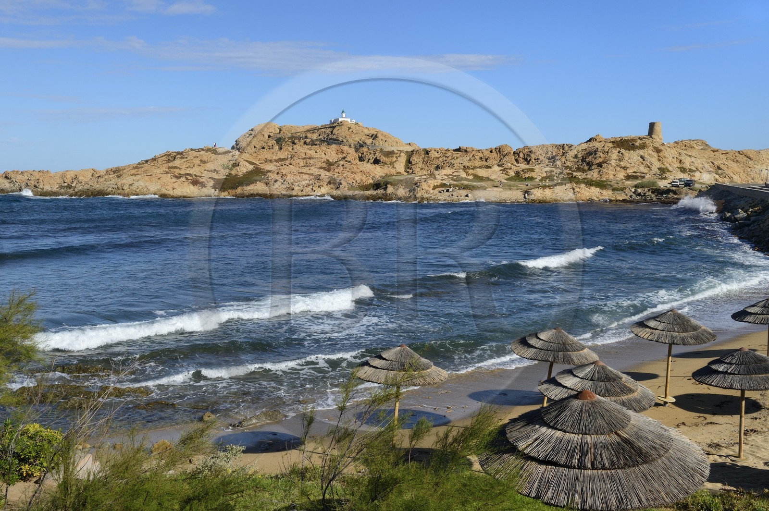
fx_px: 768
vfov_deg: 36.8
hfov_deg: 53.2
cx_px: 384
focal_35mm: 36
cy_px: 256
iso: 200
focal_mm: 36
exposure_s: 1/320
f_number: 13
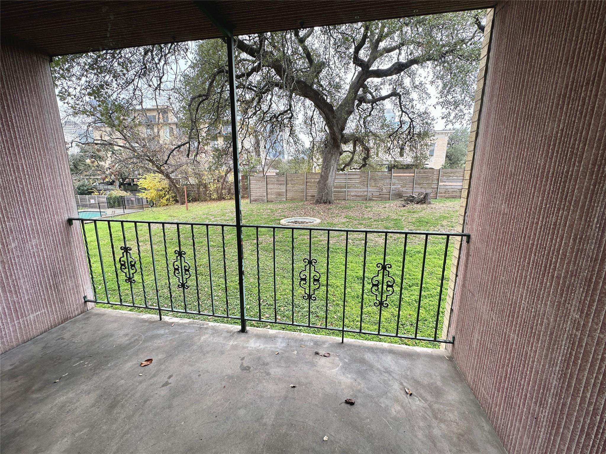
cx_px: 303
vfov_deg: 85.7
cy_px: 227
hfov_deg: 102.1
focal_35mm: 14
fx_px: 245
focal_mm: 2.22
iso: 40
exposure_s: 1/99
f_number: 2.2
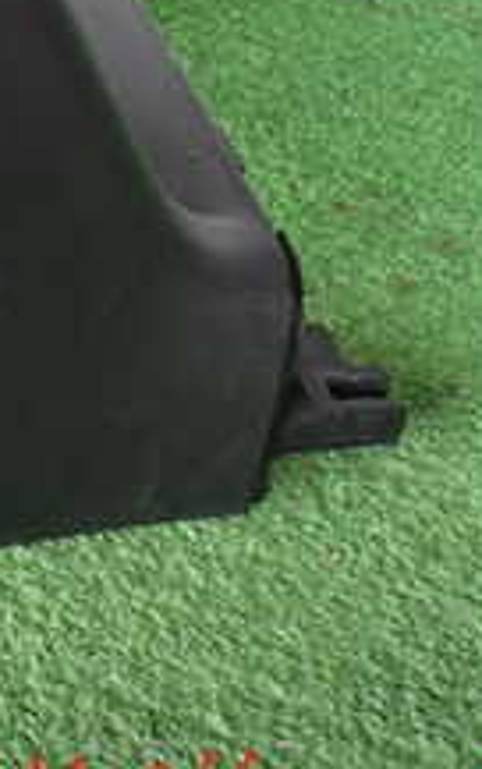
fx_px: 1846
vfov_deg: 22.8
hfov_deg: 13.8
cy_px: 35
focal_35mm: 88
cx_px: -280
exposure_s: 1/50
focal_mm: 5.4
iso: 200
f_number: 2.3
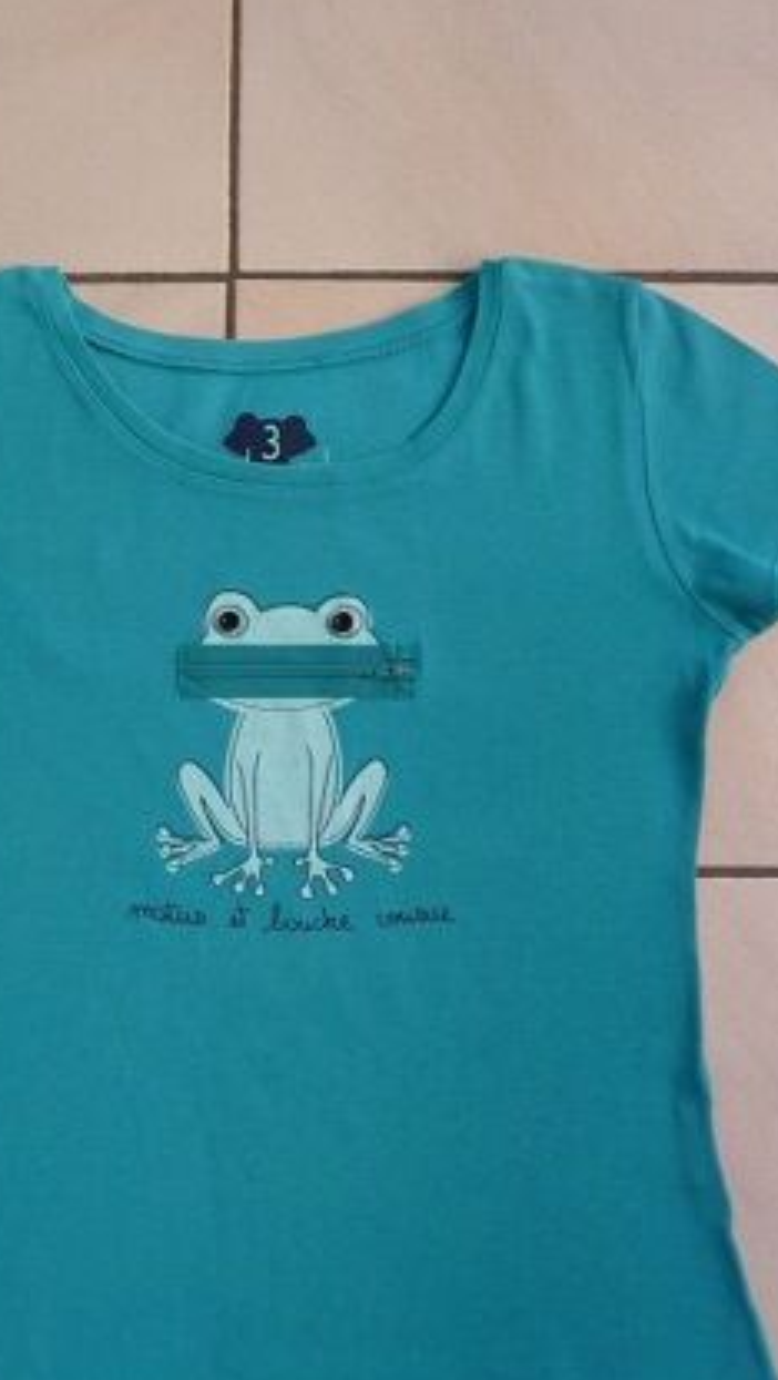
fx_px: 1721
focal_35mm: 47
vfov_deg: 43.6
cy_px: 622
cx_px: 269
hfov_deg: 25.4
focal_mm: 4.7
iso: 125
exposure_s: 1/30
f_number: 3.3
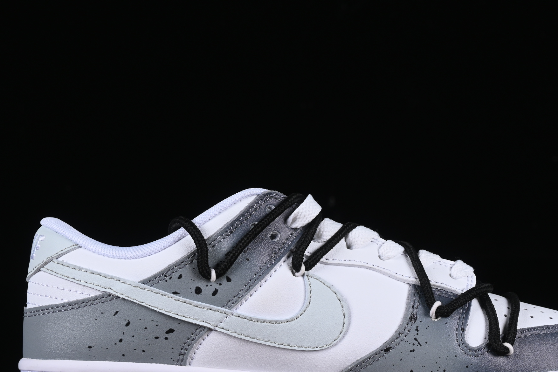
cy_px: 245
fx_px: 1844
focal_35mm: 119
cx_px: 319
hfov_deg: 17.2
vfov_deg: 11.5
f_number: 8
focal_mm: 50
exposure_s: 1/80
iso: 160
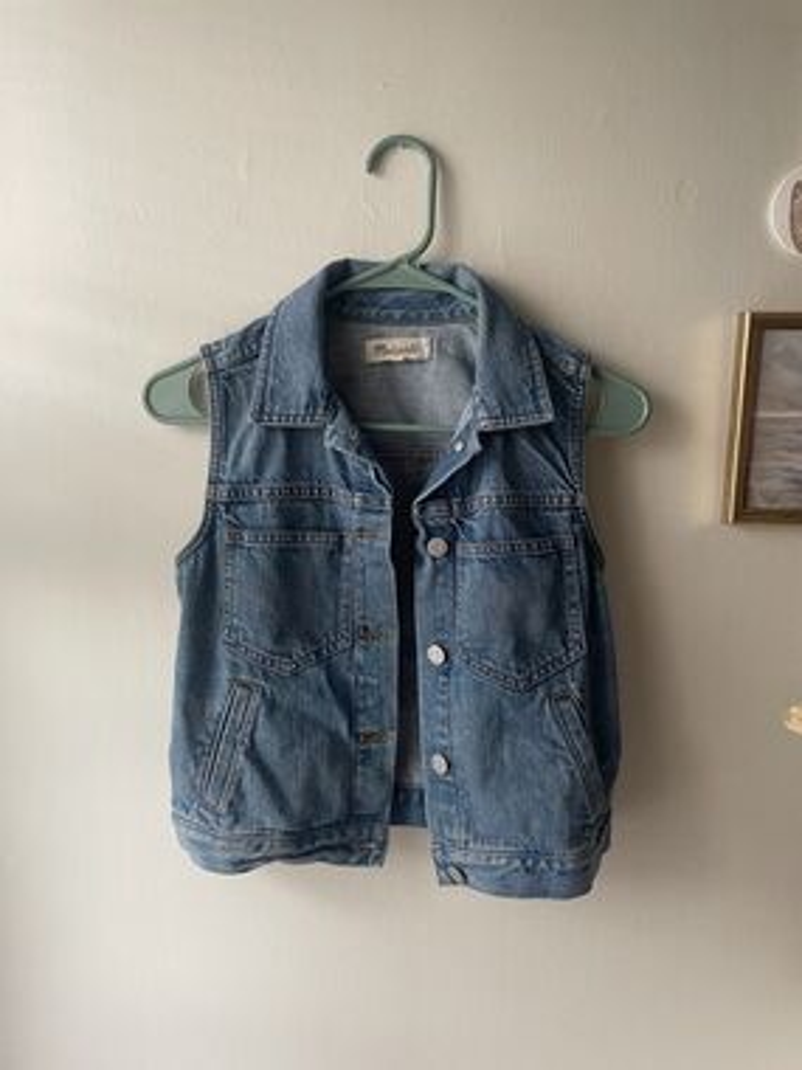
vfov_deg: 67.3
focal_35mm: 26
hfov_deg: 53.1
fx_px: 803
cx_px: 401
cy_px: 535
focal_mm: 4.2
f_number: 1.6
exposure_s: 1/60
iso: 160
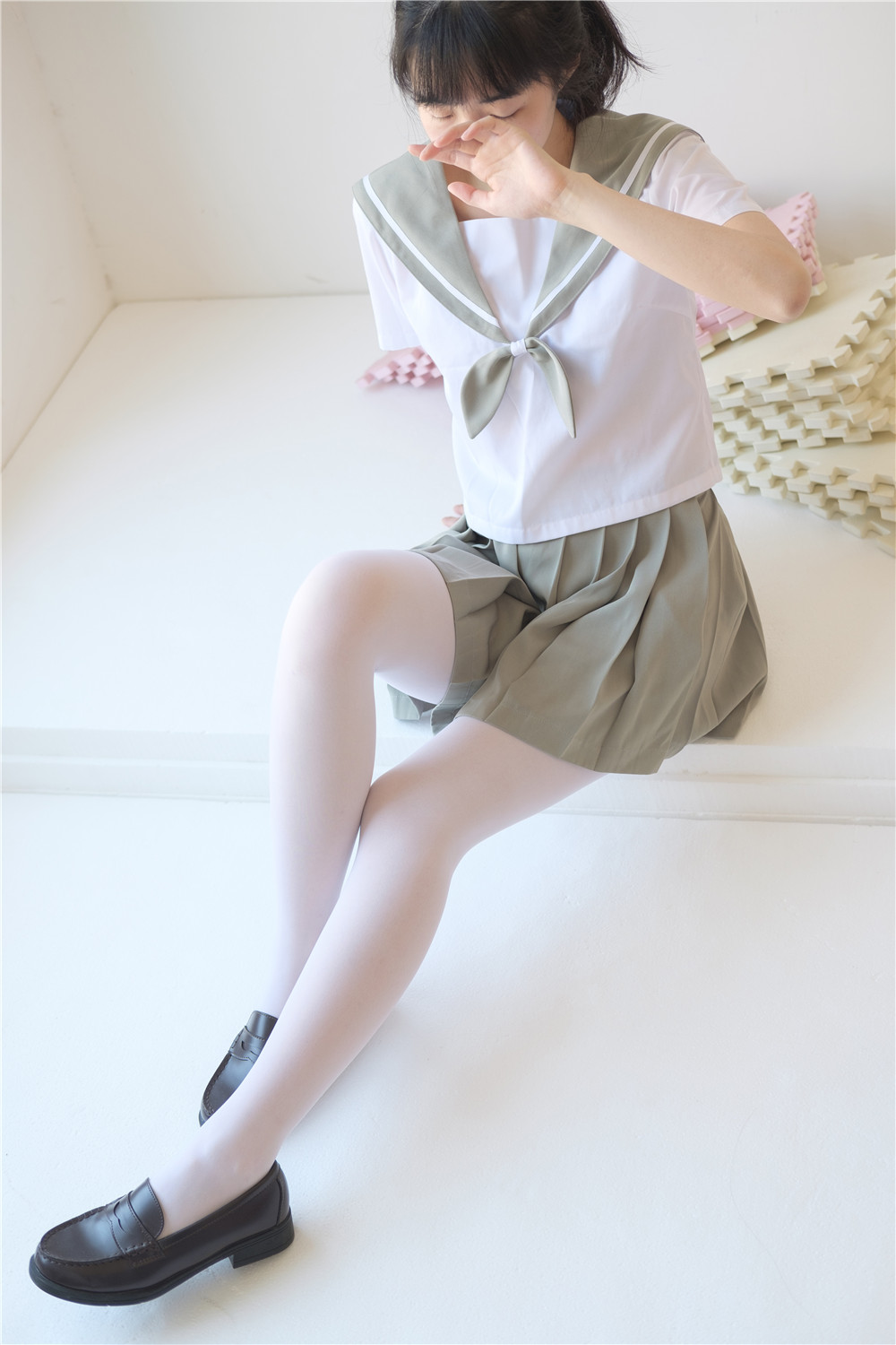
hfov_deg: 25.5
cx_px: 448
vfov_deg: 37.5
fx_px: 1979
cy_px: 672
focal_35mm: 53
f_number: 2.8
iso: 200
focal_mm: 35
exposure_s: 1/100
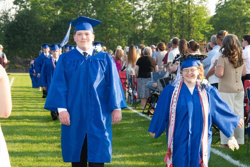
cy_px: 107
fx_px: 952
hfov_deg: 15.0
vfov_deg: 10.0
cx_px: 124
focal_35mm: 137
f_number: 14
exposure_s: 1/200
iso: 800
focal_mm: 98
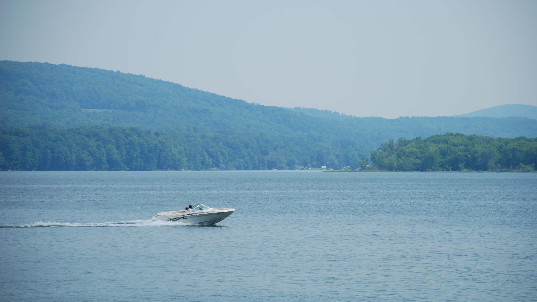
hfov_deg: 10.9
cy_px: 156
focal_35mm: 198
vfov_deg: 6.1
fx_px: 2812
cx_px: 270
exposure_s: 1/500
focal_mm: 125
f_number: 5.6
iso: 100
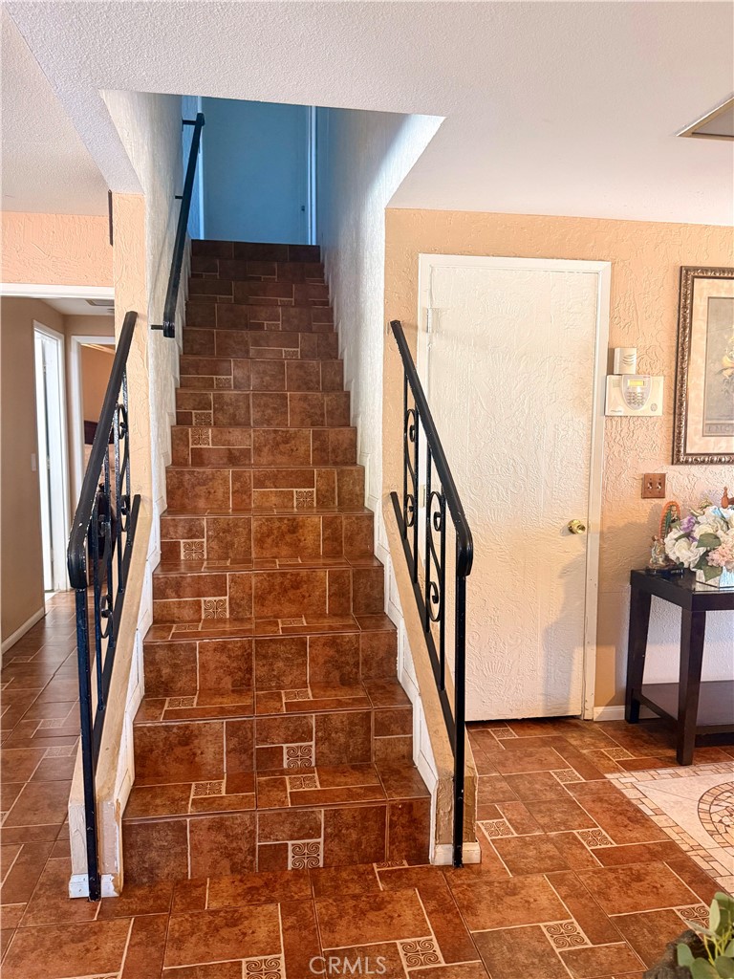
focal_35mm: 24
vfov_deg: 71.6
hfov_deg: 56.8
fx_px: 679
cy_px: 490
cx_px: 367
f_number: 1.78
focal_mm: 6.76
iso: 320
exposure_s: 1/60
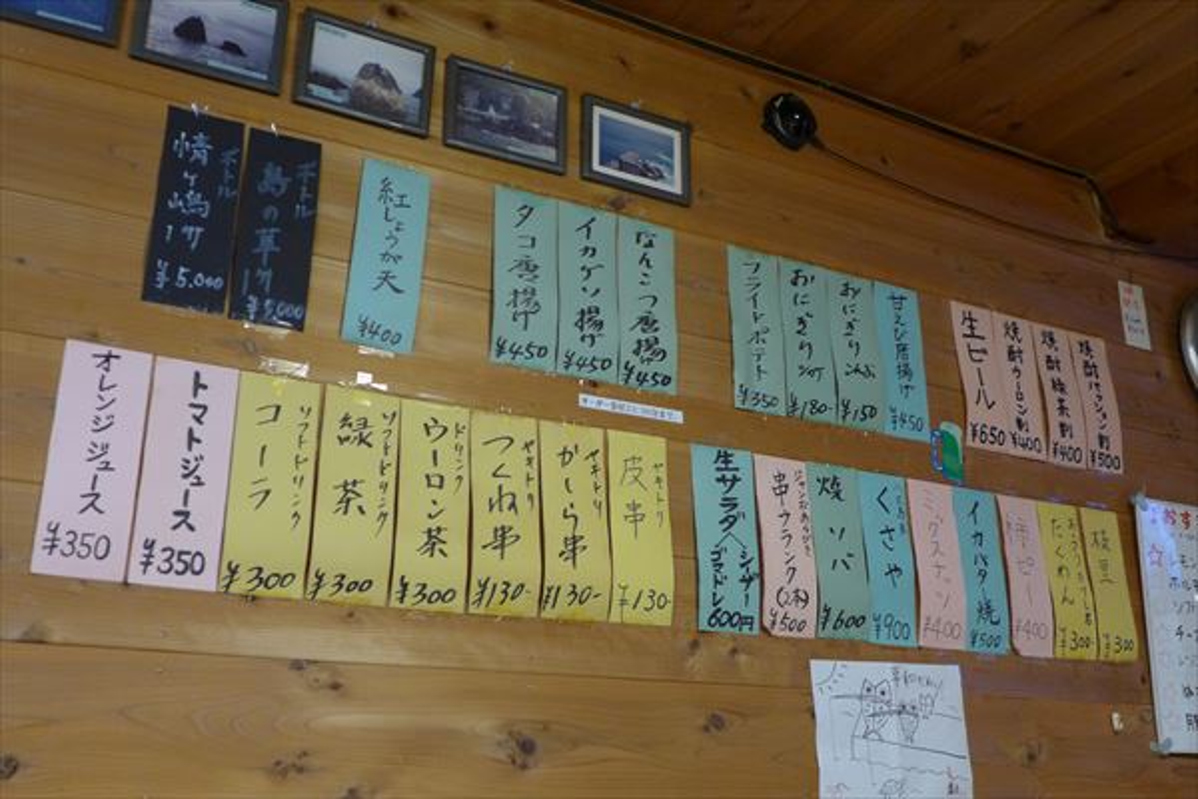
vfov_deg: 35.9
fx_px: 1231
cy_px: 400
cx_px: 599
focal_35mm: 37
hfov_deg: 51.9
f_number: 1.7
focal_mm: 7.3
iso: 400
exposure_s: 1/50
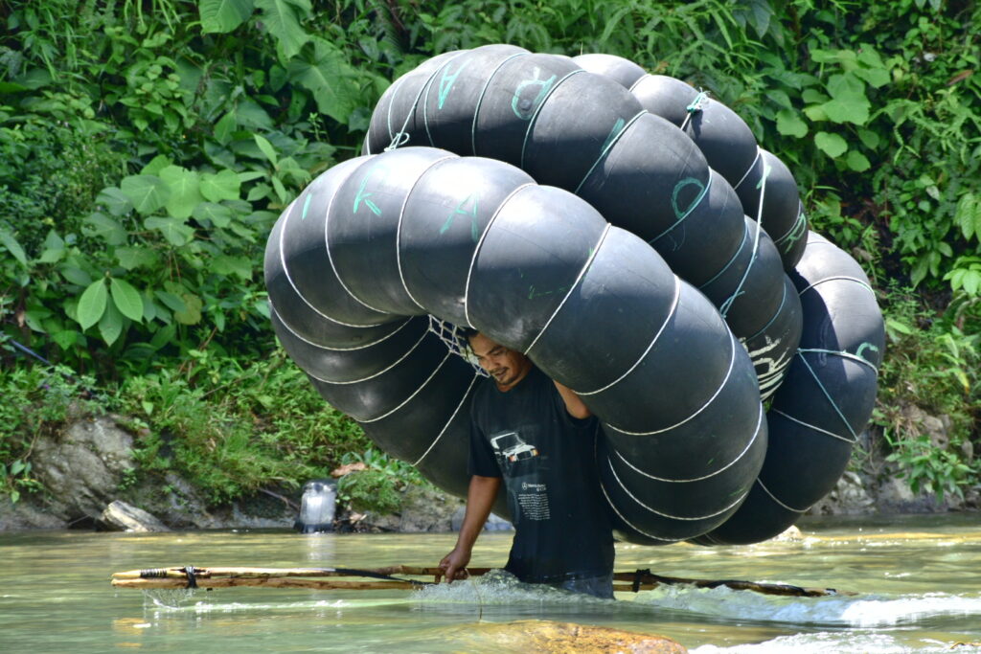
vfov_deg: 5.1
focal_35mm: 270
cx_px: 490
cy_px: 327
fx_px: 7358
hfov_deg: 7.6
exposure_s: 1/125
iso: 400
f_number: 9
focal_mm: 180
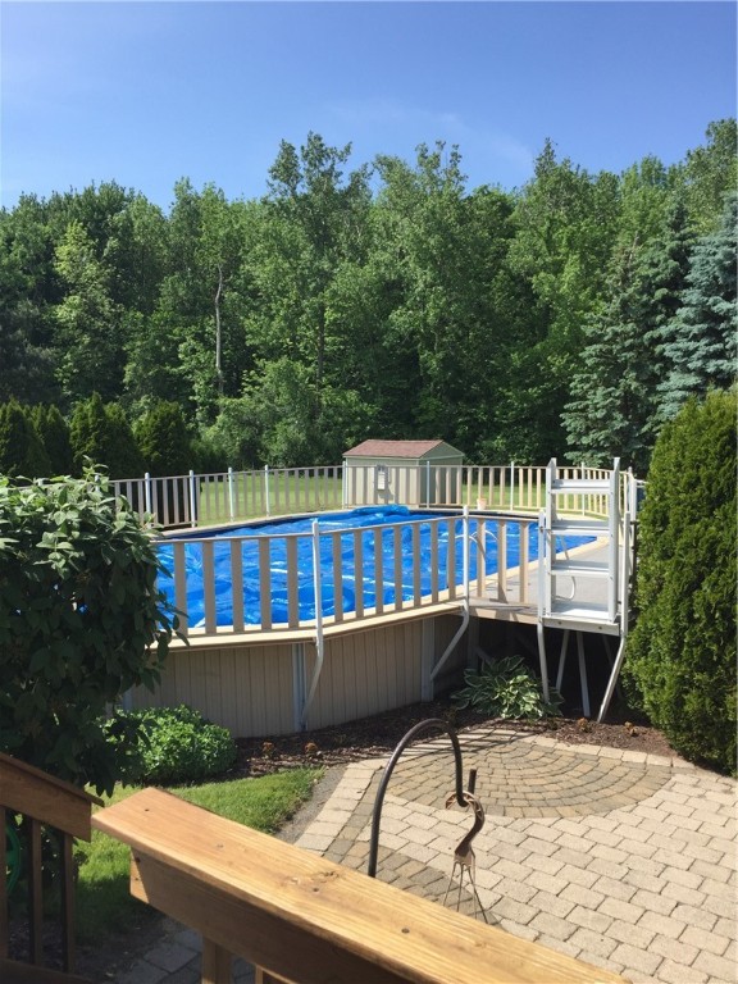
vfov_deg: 61.7
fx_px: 824
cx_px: 369
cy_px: 492
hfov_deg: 48.2
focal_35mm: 29
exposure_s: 1/1276
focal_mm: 4.15
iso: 32
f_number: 2.2
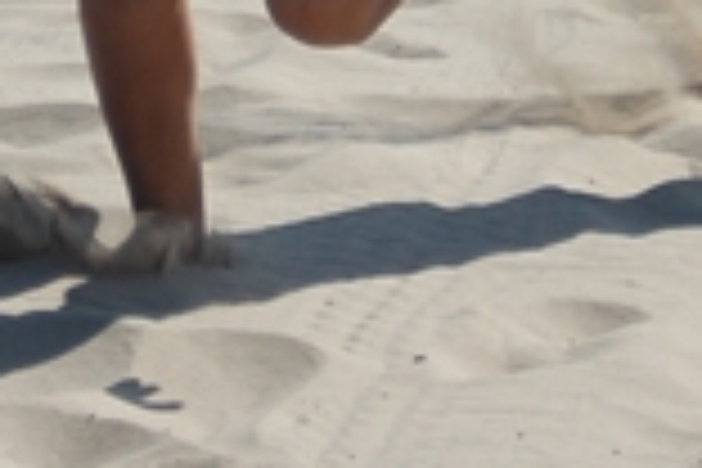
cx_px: 135
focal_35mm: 504
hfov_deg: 4.1
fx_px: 9827
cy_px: -628
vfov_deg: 2.7
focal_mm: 70
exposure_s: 1/1250
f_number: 5.3
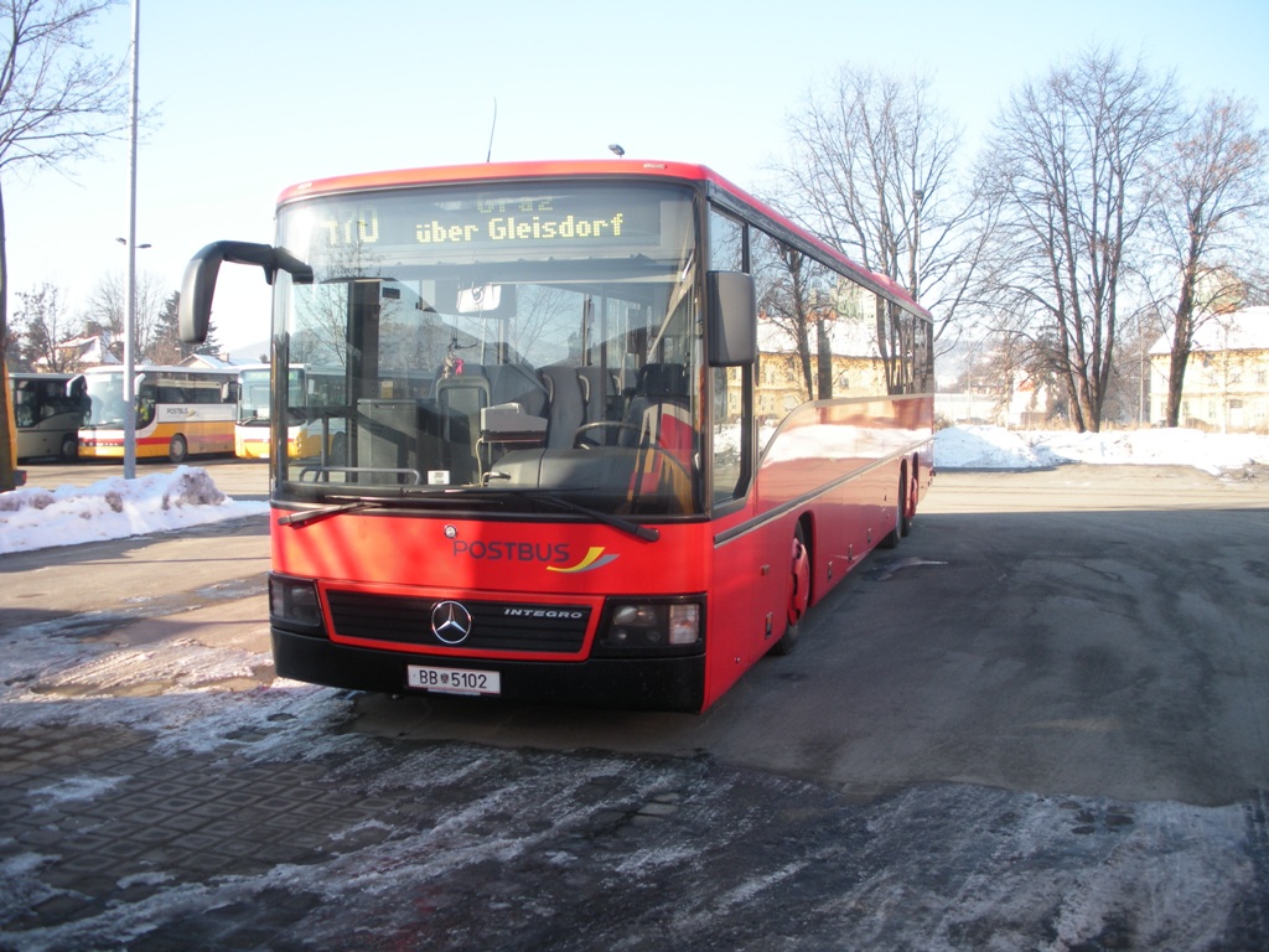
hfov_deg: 51.4
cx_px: 634
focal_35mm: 36
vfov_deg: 39.7
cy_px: 476
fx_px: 1320
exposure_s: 1/168
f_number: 3.5
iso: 64
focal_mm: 6.3
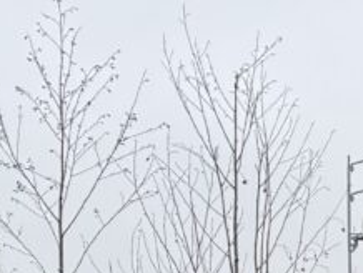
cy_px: 426
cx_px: 573
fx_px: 1774
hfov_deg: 11.1
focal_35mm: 169
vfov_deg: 8.6
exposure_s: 1/107
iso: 100
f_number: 1.78
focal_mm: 6.76
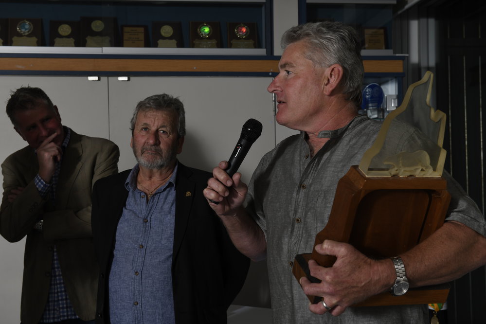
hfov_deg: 34.5
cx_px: 243
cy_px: 162
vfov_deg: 23.4
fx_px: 783
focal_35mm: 58
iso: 320
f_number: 9
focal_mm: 58
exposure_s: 1/125
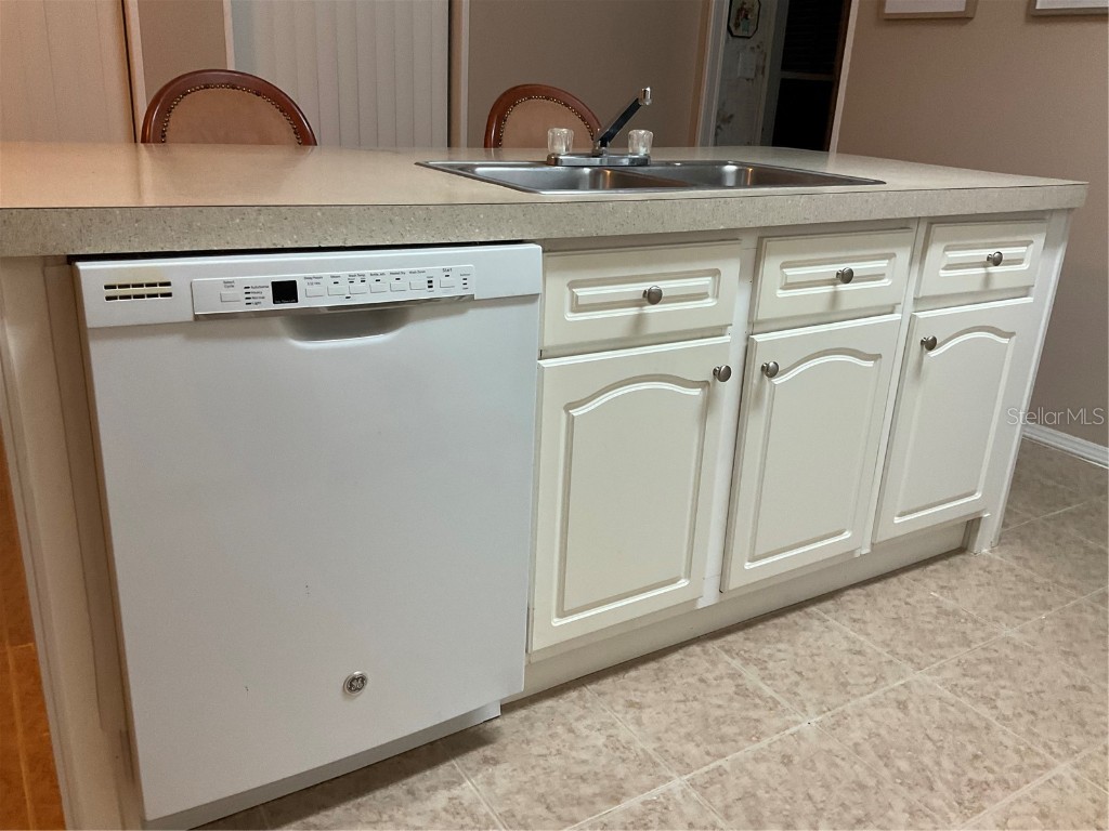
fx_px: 929
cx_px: 554
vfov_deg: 48.2
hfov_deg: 61.7
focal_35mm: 29
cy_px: 416
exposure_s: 1/60
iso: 125
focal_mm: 3
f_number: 1.8
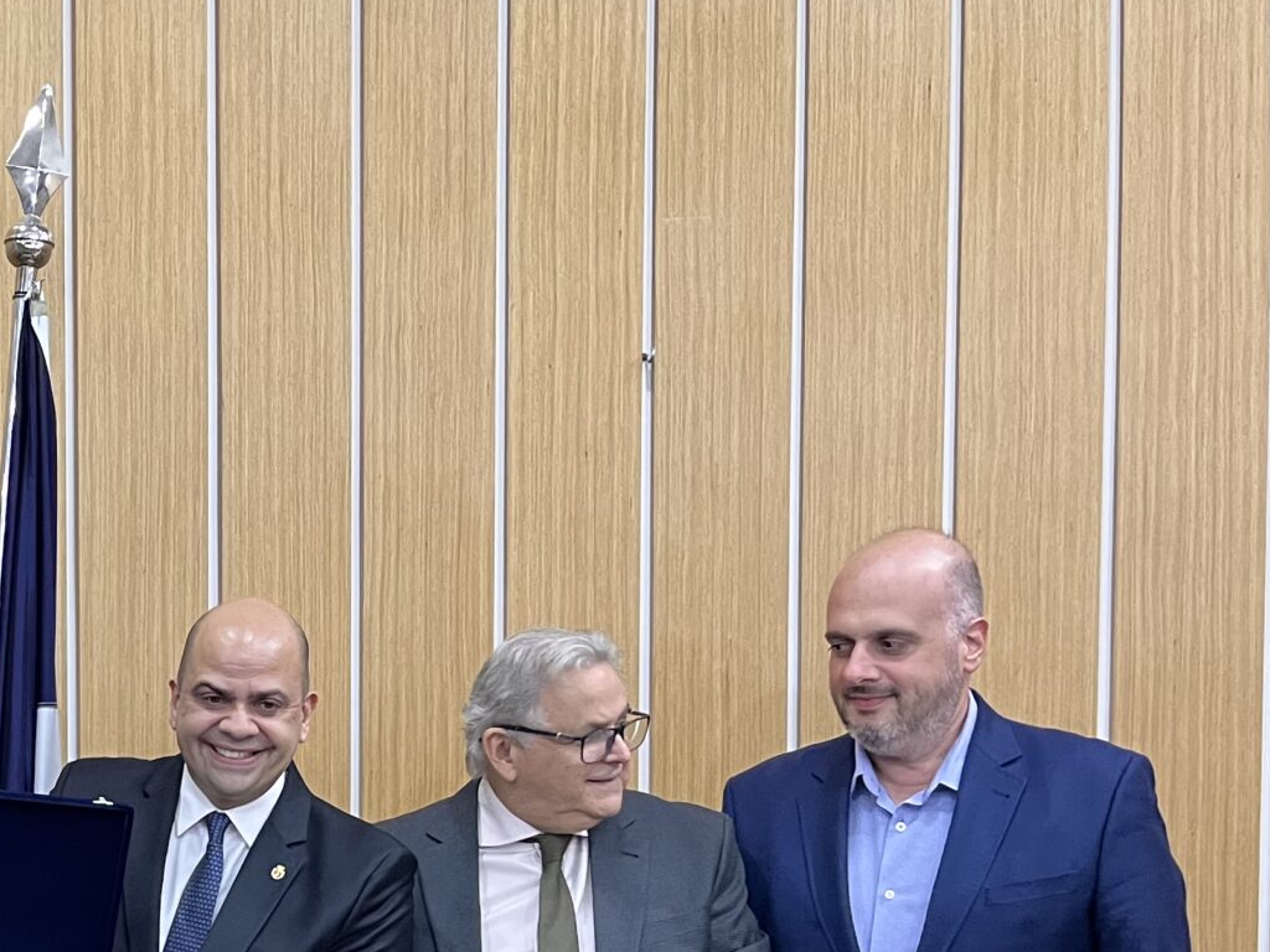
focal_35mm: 65
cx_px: -78
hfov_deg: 27.6
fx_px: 2385
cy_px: 999
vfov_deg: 21.6
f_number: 1.6
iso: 250
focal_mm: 5.1
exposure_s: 1/60
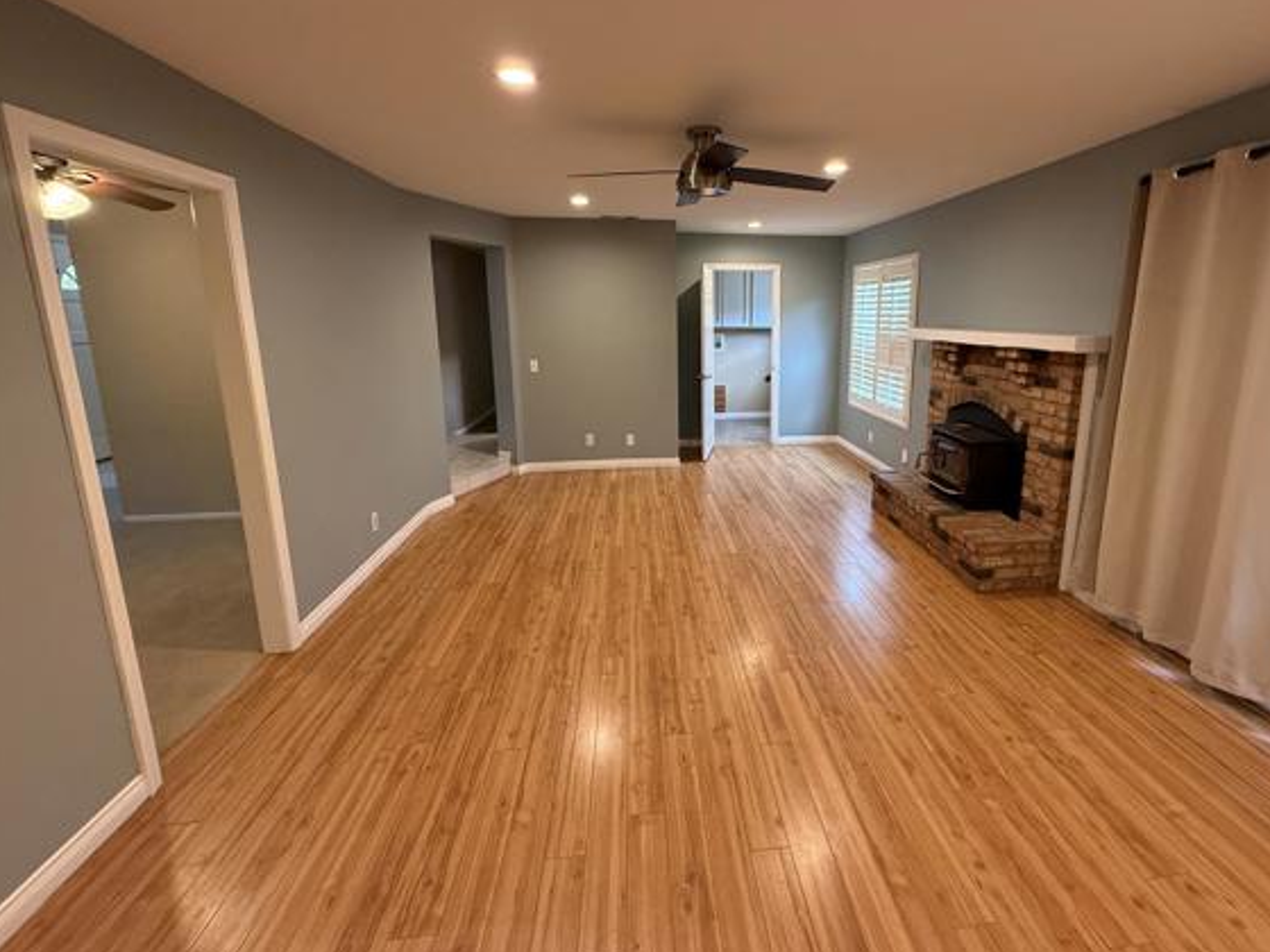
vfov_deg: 77.8
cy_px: 422
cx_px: 712
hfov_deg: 94.0
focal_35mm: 16
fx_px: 587
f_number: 2.2
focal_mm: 2.22
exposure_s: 1/60
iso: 320
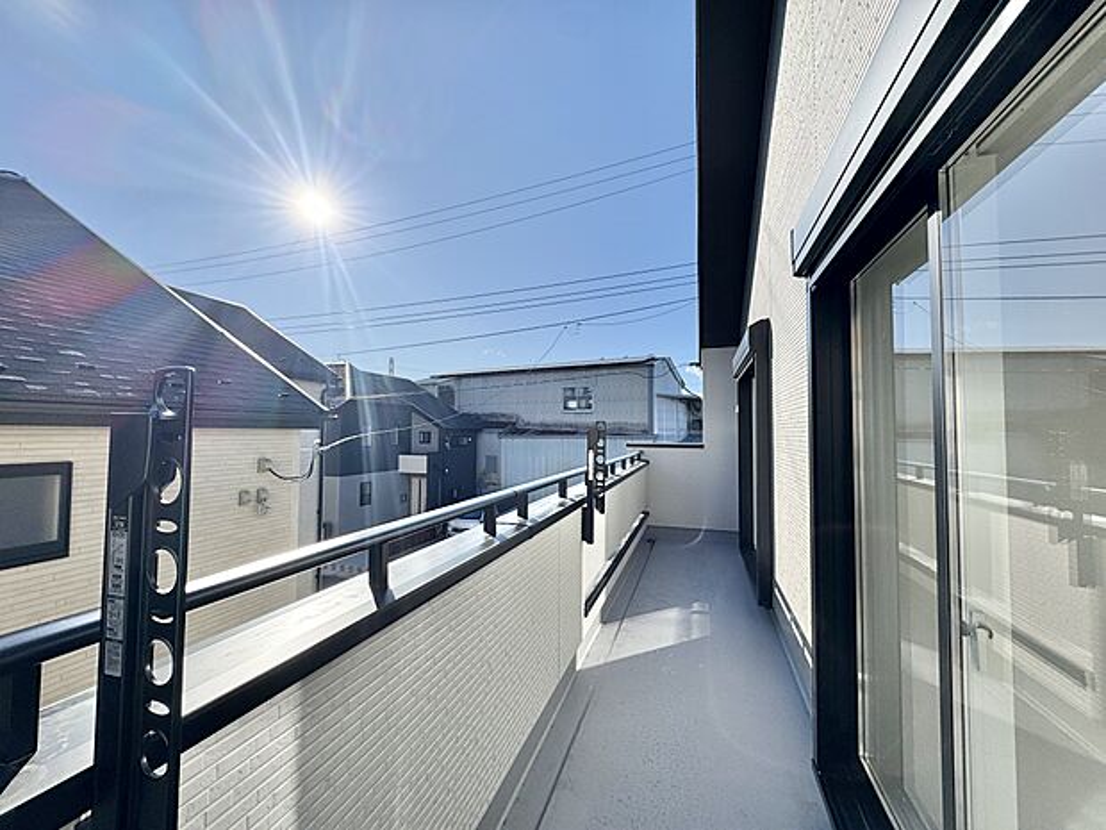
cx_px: 553
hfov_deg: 102.1
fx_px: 447
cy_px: 415
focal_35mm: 14
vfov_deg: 85.7
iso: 50
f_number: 2.2
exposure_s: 1/2584
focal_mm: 2.22
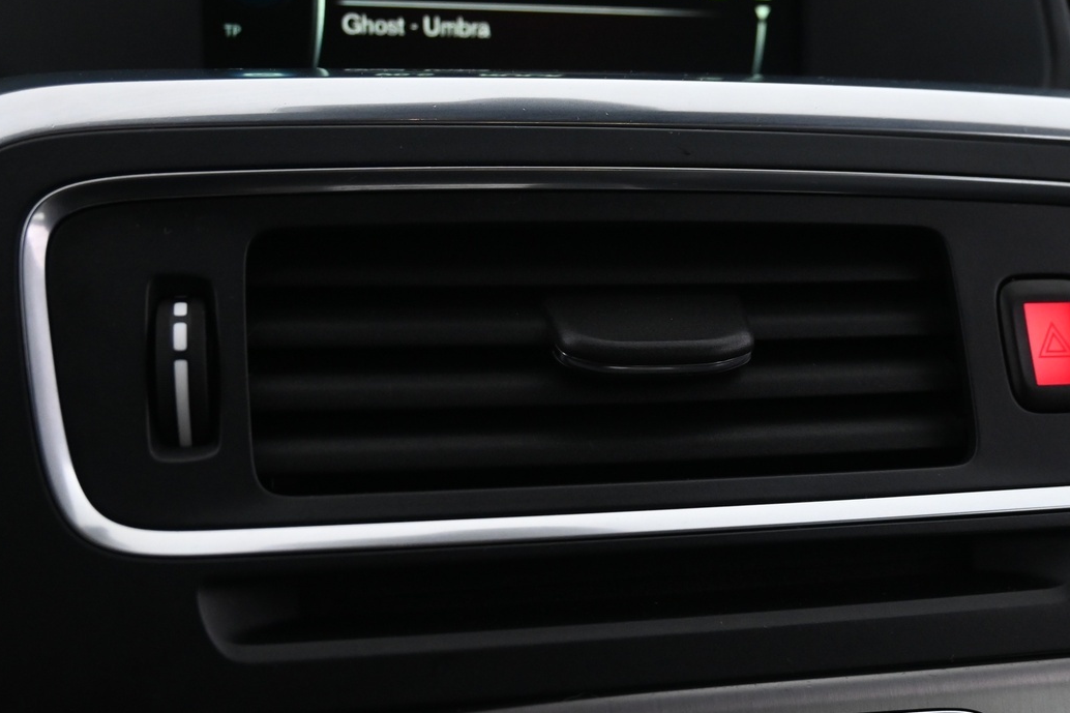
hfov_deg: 41.9
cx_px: 559
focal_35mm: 47
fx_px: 1397
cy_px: 428
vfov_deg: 28.6
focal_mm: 20
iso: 1600
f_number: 3.8
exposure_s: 1/30
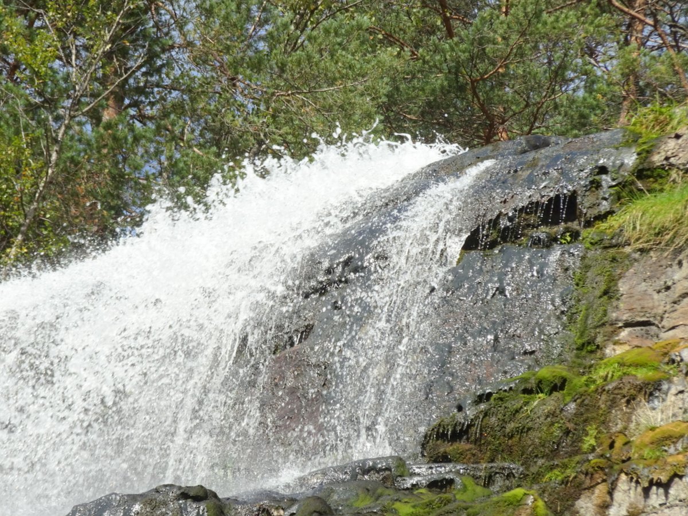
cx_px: 344
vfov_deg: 4.8
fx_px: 6122
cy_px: 258
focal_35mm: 308
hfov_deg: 6.4
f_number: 6.3
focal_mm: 52.59
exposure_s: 1/250
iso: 80
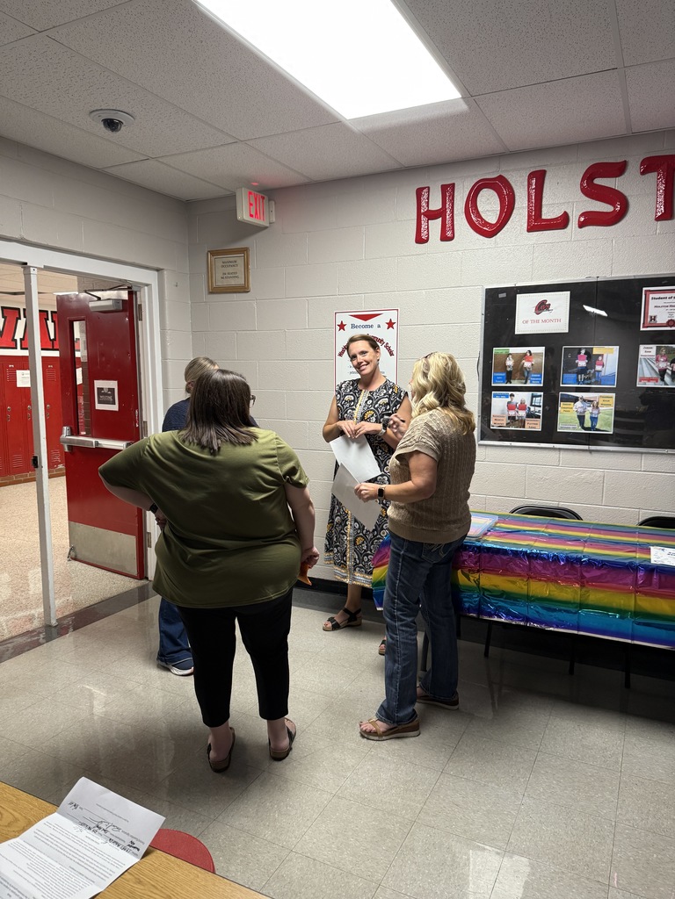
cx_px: 338
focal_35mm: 24
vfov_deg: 71.6
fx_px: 624
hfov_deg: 56.8
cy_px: 450
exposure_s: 1/60
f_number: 1.78
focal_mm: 6.76
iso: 200
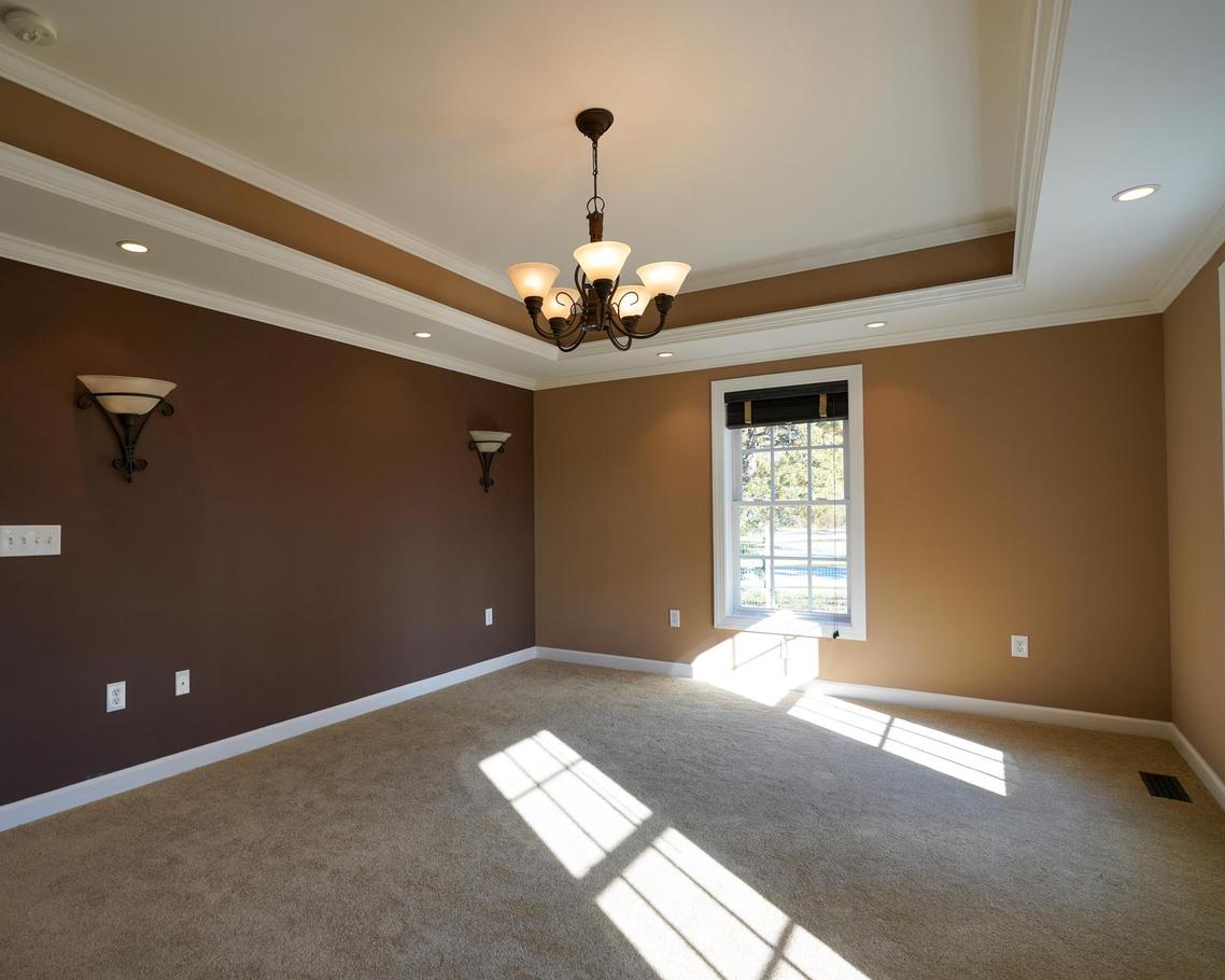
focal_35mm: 19
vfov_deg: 70.8
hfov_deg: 82.9
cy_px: 504
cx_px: 534
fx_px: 689
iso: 100
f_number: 4
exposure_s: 1/60
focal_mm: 16
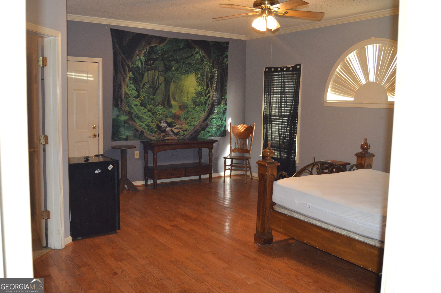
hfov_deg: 57.3
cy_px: 146
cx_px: 220
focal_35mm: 33
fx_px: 404
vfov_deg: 39.9
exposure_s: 1/60
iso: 1100
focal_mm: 22
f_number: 3.5
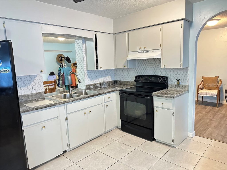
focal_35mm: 24
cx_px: 114
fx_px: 157
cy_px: 85
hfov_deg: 71.6
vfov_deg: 56.8
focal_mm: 6.86
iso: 800
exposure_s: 1/40
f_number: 1.78
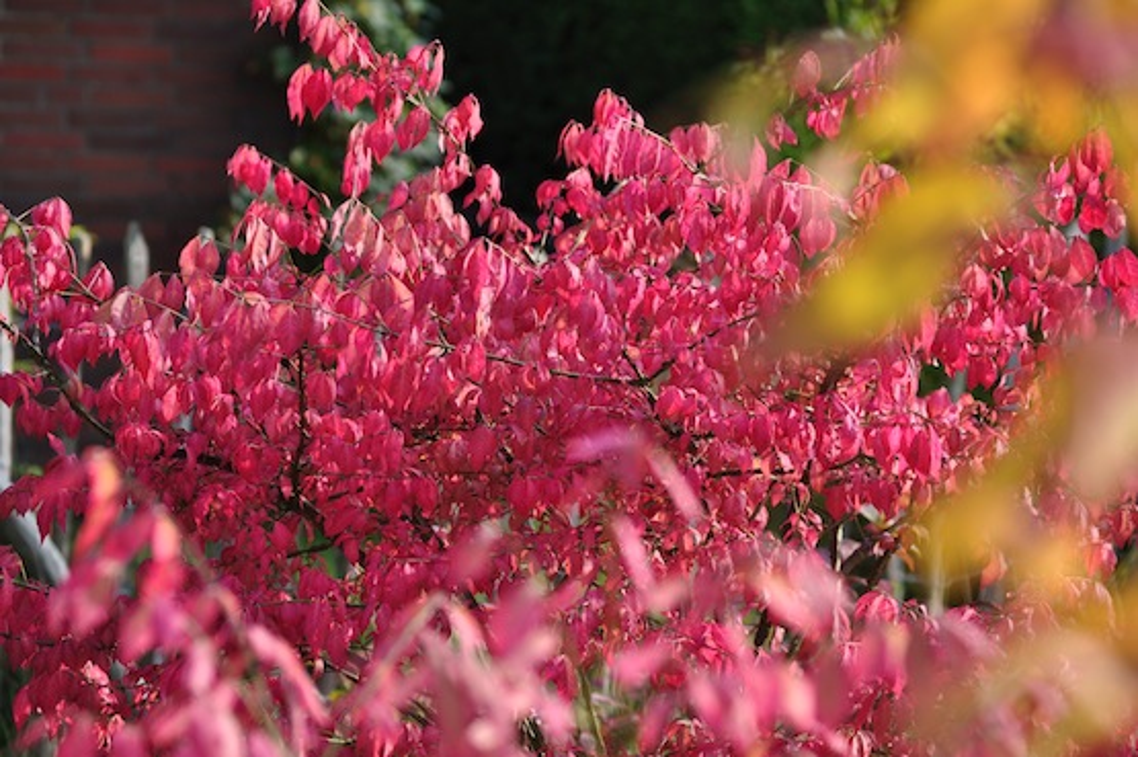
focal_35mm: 183
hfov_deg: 11.2
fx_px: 5780
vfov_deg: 7.5
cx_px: 569
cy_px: 378
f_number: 7.1
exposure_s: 1/250
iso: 200
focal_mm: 122
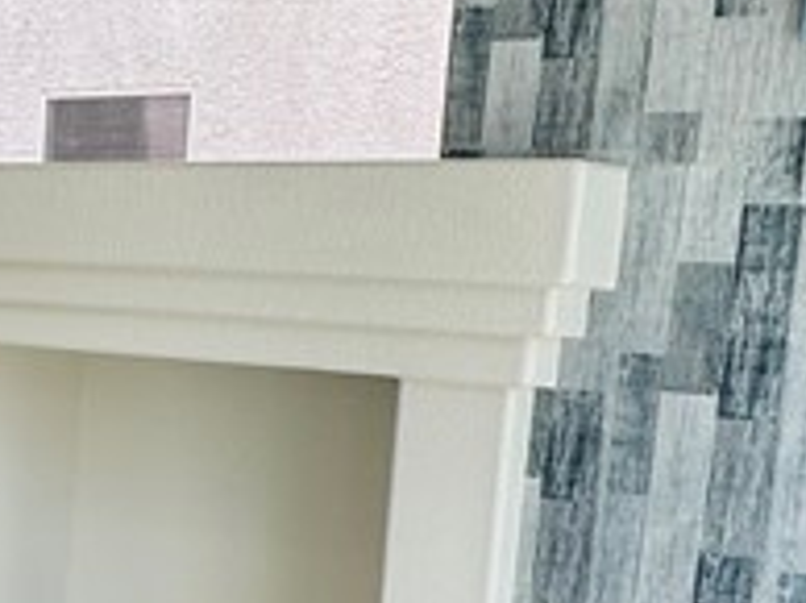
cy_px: 507
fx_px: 1721
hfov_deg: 22.6
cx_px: -332
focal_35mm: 74
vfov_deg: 19.6
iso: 50
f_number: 2.2
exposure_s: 1/120
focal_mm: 2.22
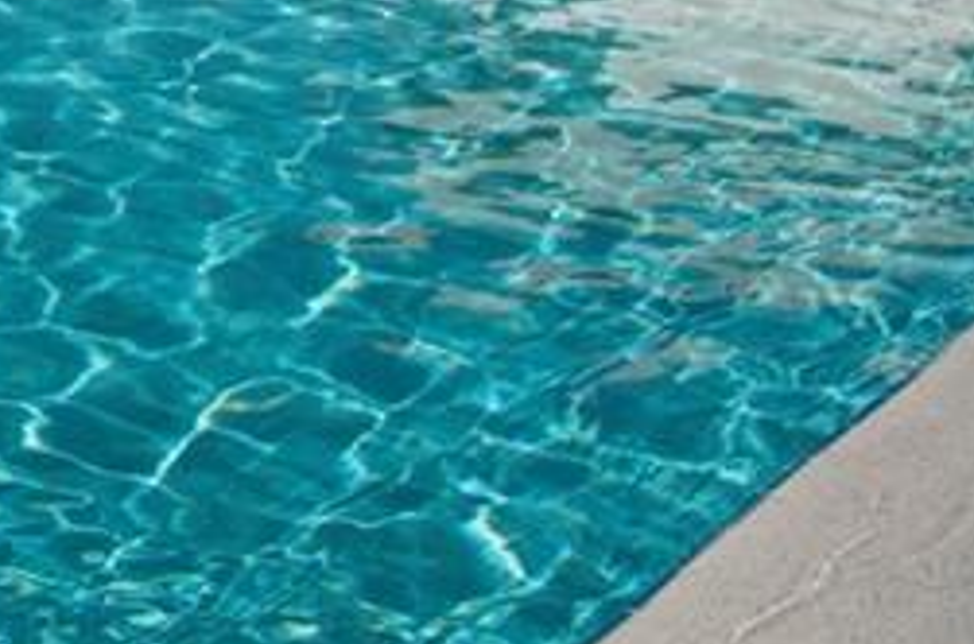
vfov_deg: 12.6
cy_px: -549
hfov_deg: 17.6
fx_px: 2645
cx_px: -671
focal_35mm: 98
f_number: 10
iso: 200
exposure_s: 1/800
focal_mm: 16
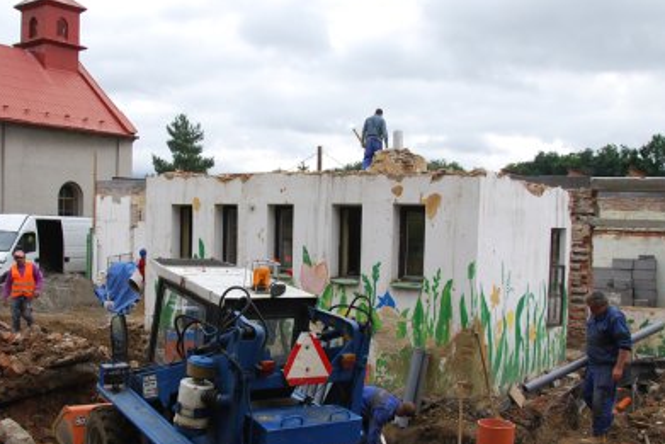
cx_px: 286
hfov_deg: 50.5
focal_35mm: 38
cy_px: 265
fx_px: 702
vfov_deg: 35.0
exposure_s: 1/125
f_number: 5.6
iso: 160
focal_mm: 18
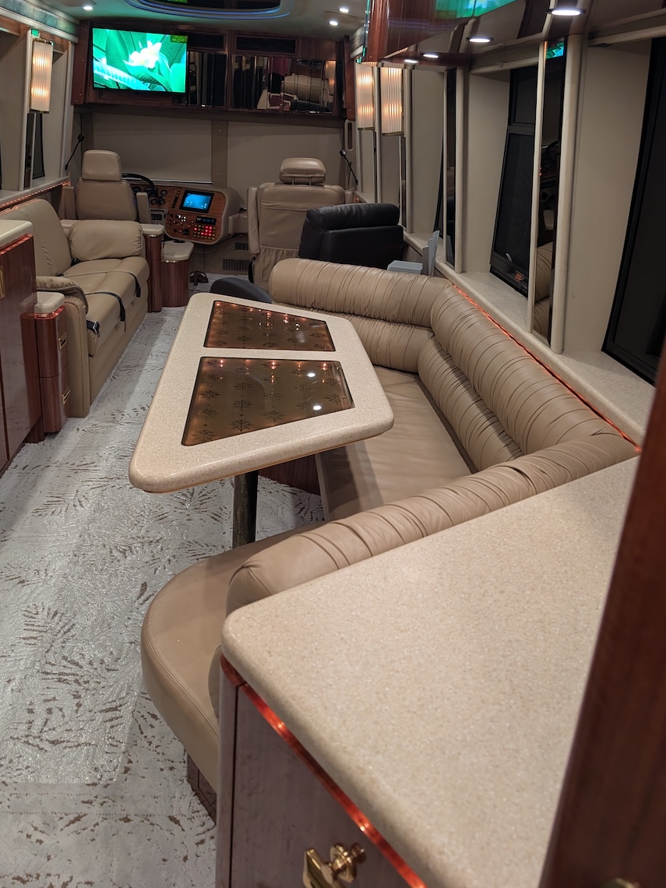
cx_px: 291
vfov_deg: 63.3
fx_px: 718
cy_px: 396
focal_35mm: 28
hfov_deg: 49.6
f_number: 1.68
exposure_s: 1/60
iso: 273
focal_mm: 6.9
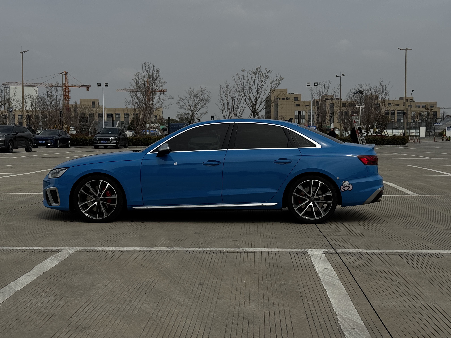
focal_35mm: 48
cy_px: 169
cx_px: 226
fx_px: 625
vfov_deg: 30.3
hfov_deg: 39.7
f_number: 1.78
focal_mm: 6.76
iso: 64
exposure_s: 1/10526
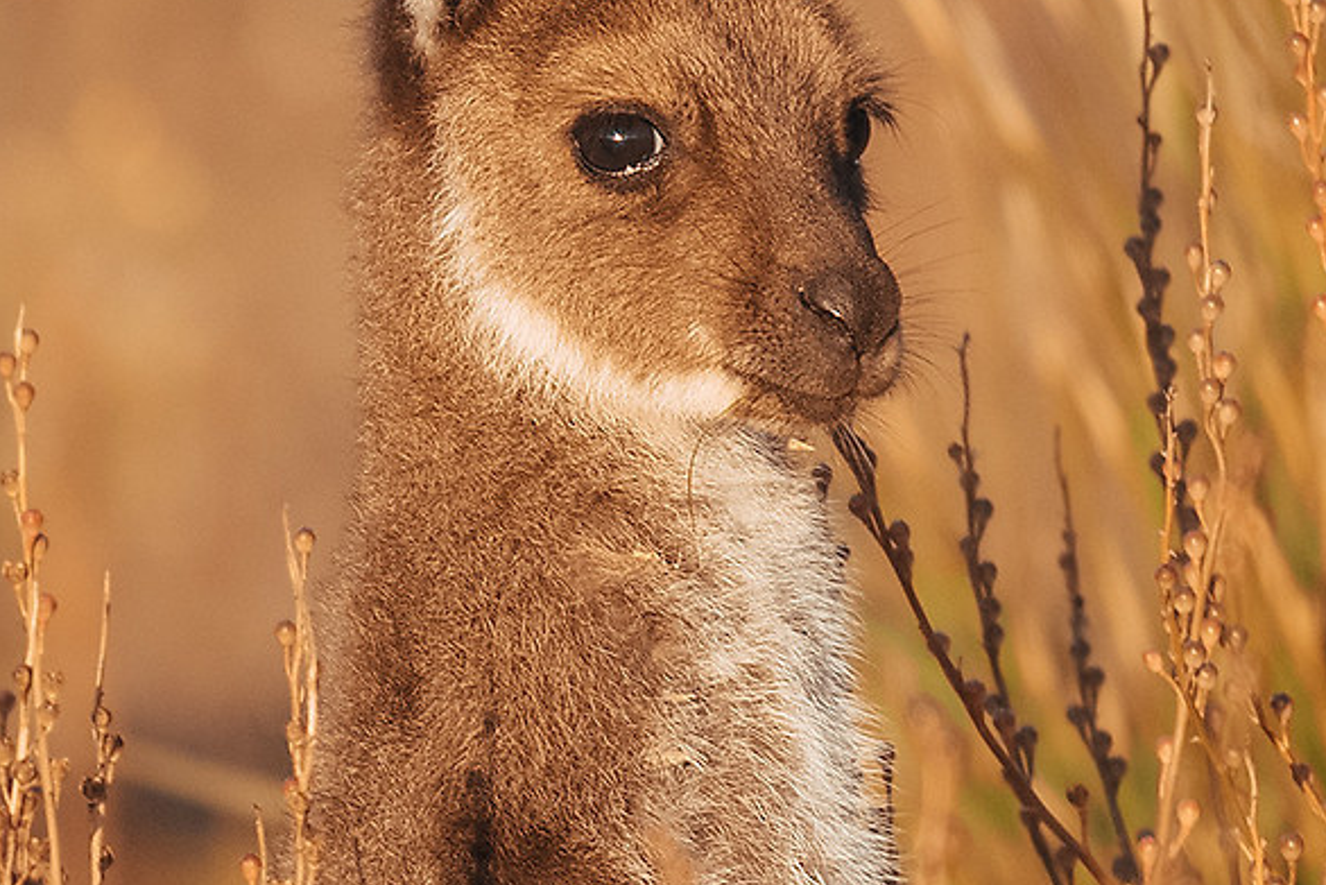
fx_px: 30172
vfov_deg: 1.7
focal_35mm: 819
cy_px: 1235
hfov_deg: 2.5
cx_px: 1100
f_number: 4
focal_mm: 200
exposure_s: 1/200
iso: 200
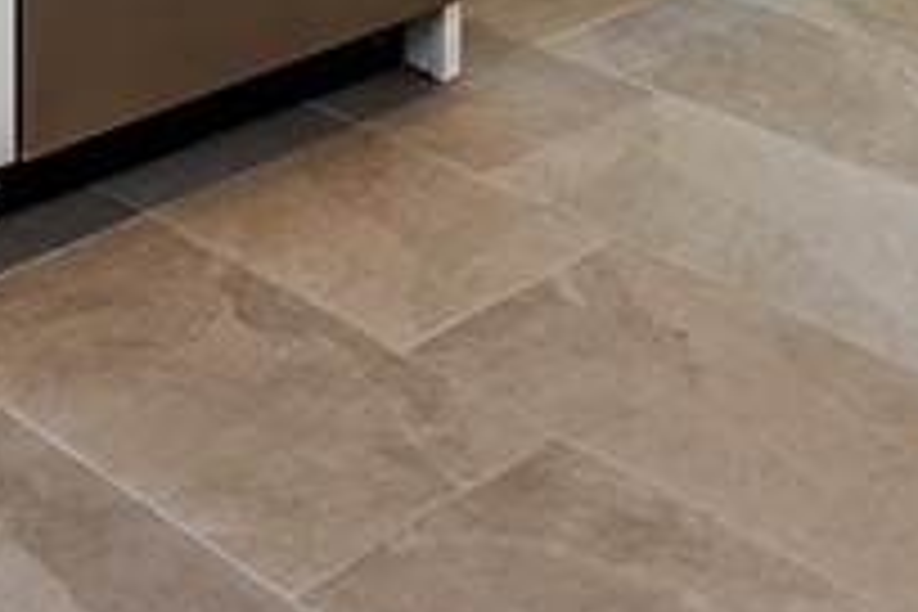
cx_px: 612
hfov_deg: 23.8
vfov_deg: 12.5
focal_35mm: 85
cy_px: -873
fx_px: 2167
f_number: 6.3
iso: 100
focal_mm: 16
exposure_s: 1/8
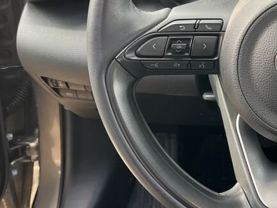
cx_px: 262
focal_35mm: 62
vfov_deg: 23.2
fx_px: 496
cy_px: 33
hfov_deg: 29.6
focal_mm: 5.1
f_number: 1.6
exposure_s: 1/121
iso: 125
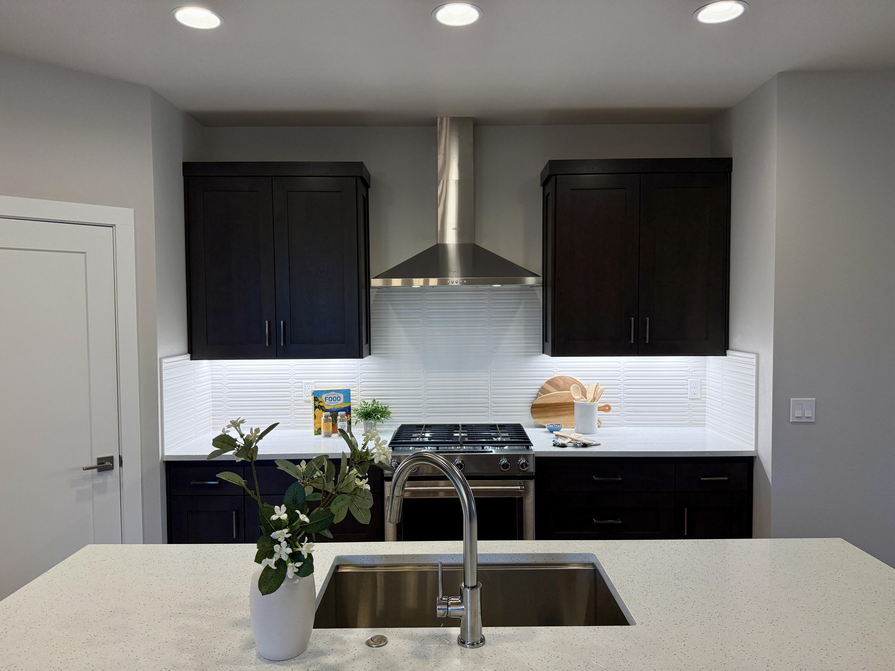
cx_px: 448
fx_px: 621
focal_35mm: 24
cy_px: 336
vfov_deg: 56.8
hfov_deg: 71.6
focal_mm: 6.76
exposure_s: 1/207
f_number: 1.78
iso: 200
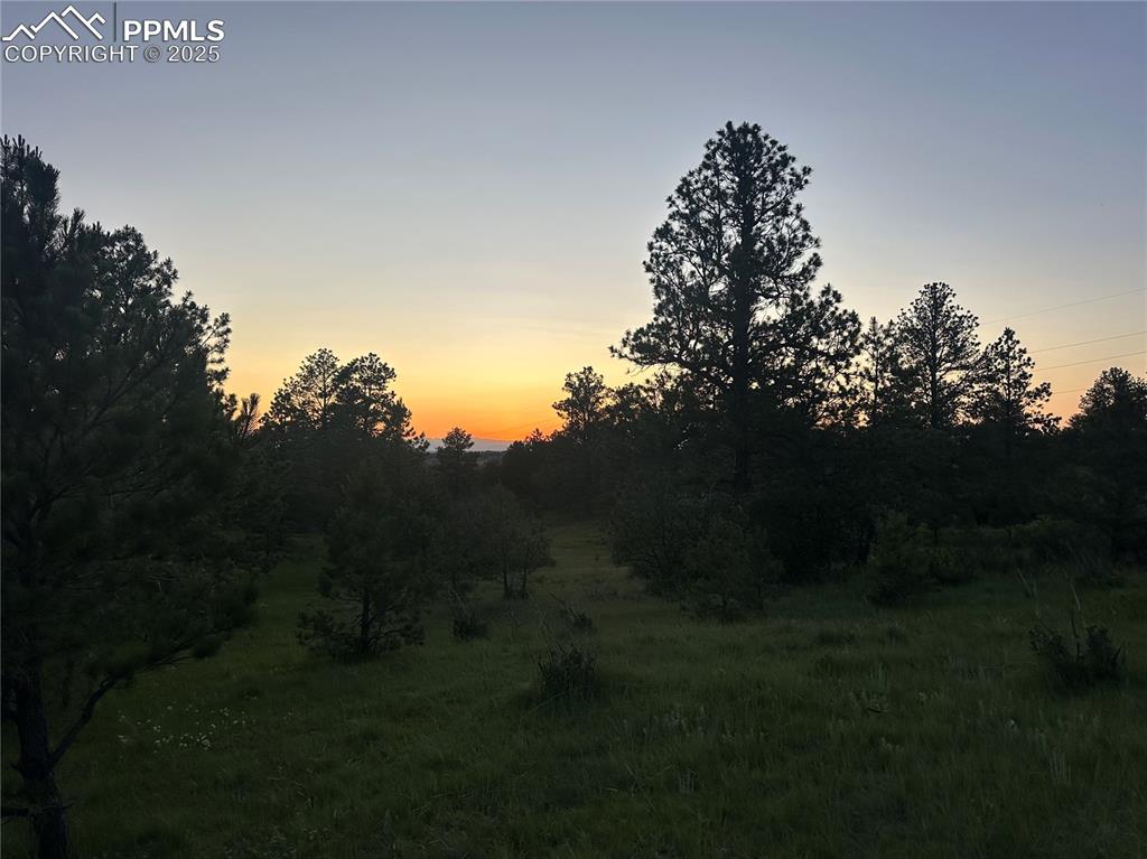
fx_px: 795
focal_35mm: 24
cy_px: 430
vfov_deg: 56.8
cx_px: 574
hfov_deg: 71.6
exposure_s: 1/580
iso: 80
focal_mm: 6.86
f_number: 1.78
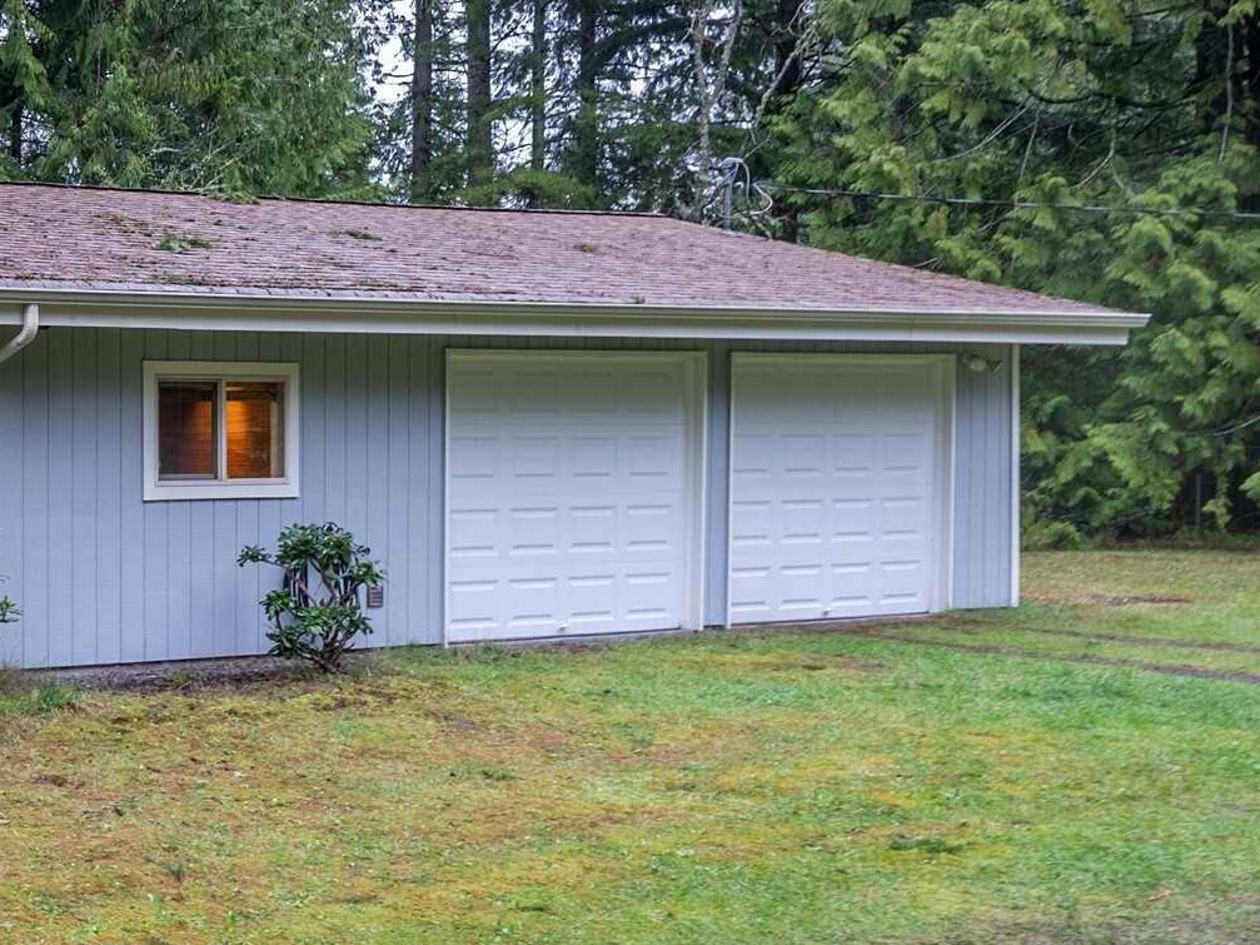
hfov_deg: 50.5
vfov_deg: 41.8
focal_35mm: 34
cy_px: 496
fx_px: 1237
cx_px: 242
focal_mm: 21
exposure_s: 1/30
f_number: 7.1
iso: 500
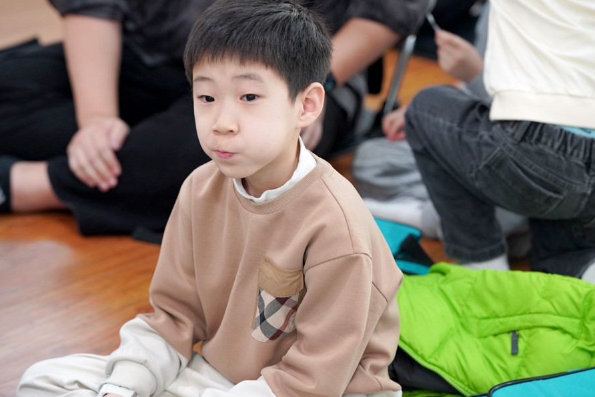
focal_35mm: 118
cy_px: 200
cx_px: 297
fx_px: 1950
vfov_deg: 11.6
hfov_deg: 17.3
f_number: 4
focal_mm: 117
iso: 2000
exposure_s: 1/160
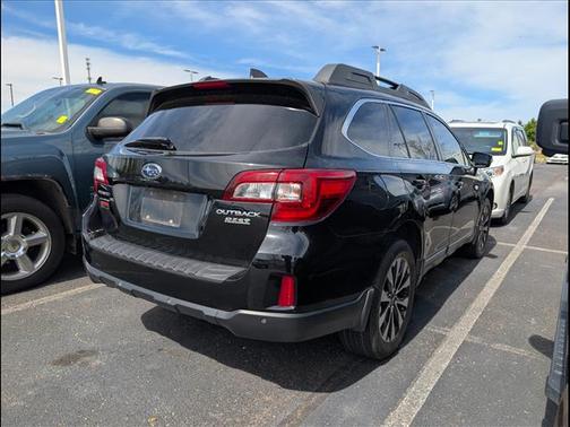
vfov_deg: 56.8
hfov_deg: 71.6
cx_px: 285
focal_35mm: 24
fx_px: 395
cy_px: 214
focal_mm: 6.9
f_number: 1.68
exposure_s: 1/833
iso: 20
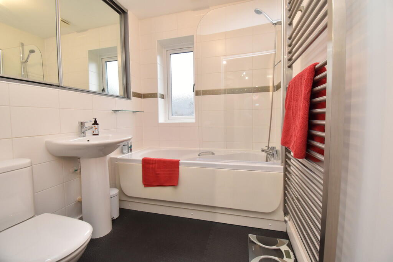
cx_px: 196
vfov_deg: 77.3
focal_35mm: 15
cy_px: 131
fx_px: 164
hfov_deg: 100.4
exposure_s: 1/60
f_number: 7.1
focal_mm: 10
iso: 800
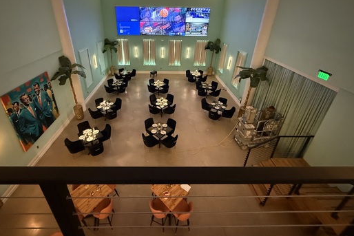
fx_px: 167
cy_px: 87
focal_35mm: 17
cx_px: 163
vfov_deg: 69.2
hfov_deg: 93.1
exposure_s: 1/40
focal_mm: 2.22
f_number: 2.2
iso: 1250
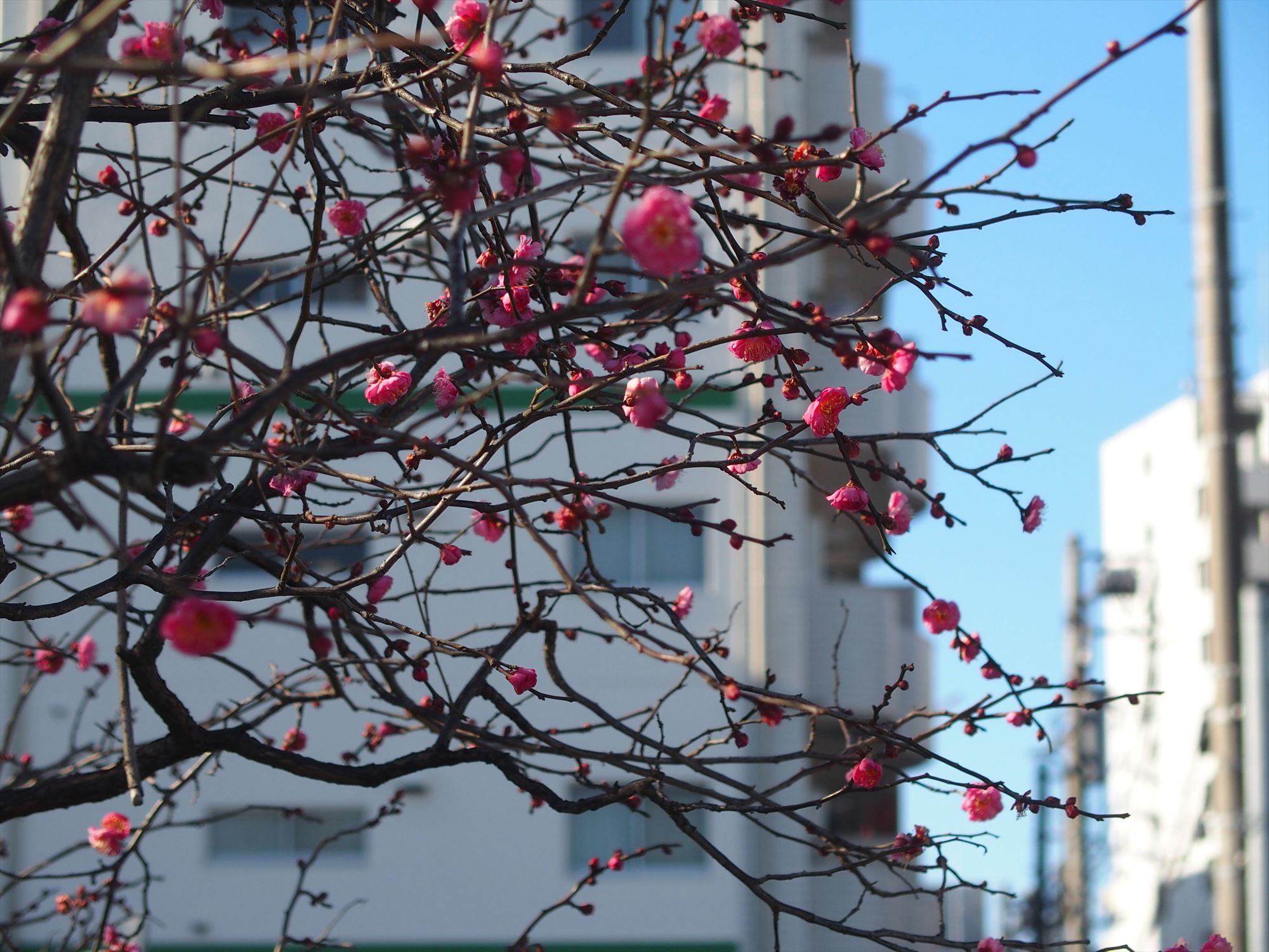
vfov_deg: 13.2
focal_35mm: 112
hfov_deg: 17.6
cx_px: 634
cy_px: 476
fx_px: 4106
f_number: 3.5
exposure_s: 1/640
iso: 100
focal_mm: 24
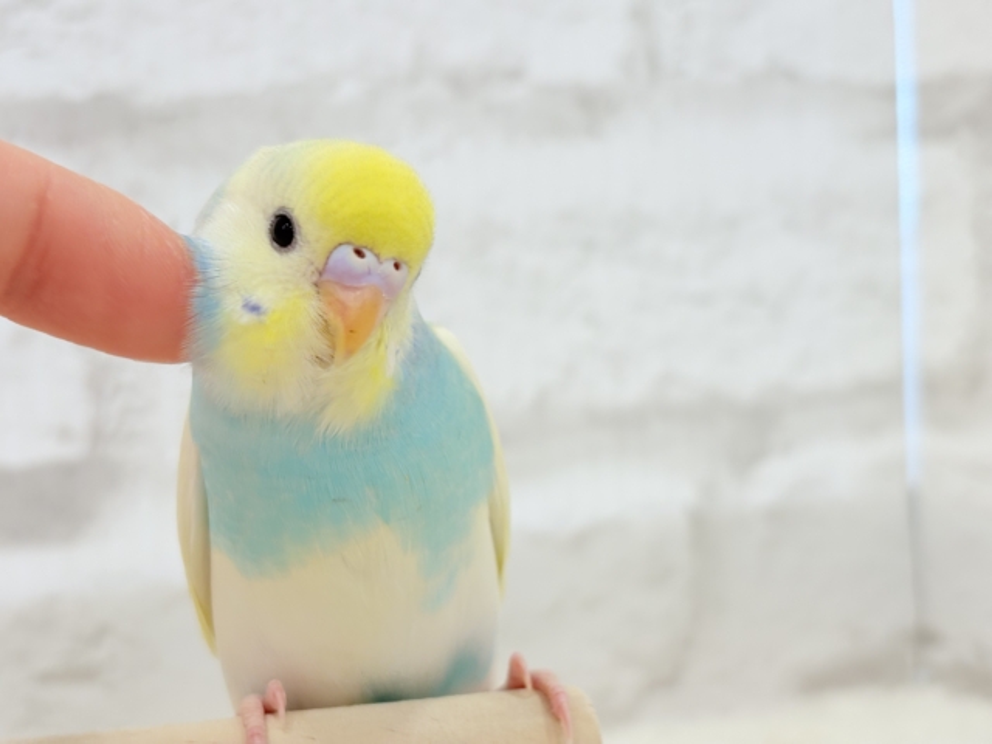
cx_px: 496
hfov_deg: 36.8
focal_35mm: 52
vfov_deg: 28.0
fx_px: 1490
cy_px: 372
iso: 64
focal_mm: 5.96
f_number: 1.6
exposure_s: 1/100
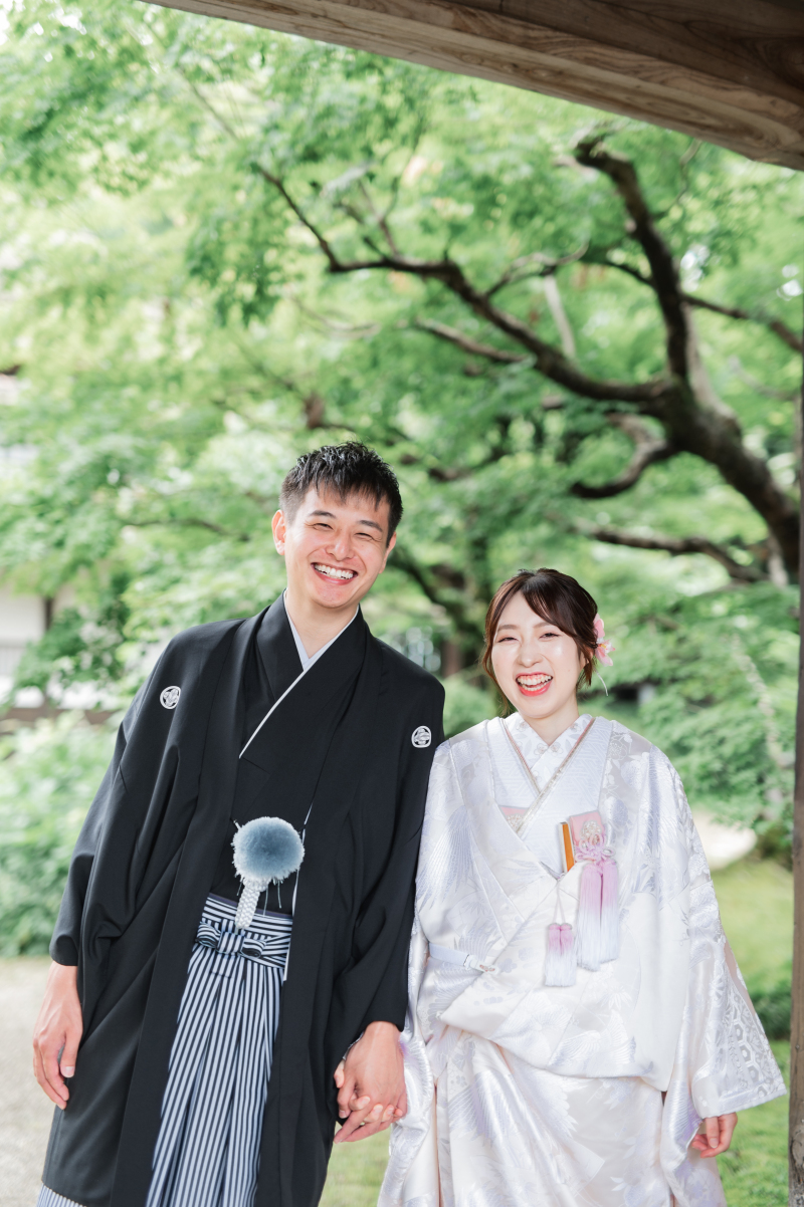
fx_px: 1677
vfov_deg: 39.6
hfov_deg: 27.0
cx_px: 402
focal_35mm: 50
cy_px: 604
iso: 125
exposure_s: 1/200
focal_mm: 50
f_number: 2
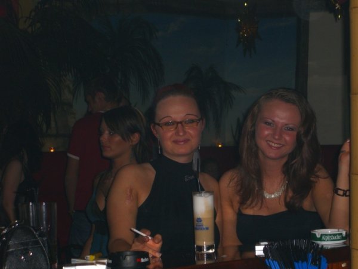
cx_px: 179
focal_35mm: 95
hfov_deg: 20.7
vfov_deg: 15.6
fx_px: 982
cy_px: 134
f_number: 4.8
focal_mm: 19.7
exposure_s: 1/60
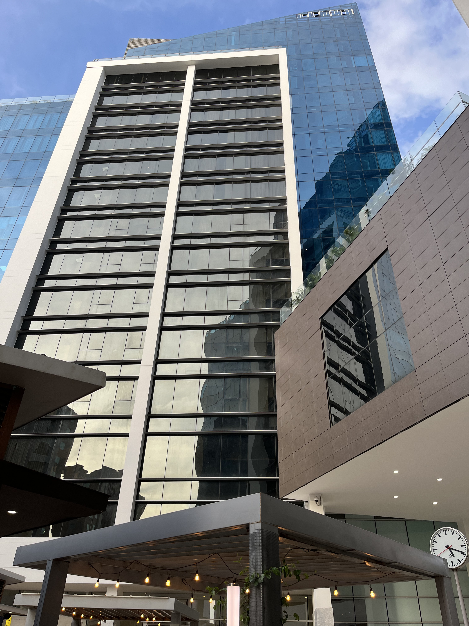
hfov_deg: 53.1
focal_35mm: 26
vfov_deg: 67.3
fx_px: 470
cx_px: 234
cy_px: 313
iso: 50
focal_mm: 5.1
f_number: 1.6
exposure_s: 1/539
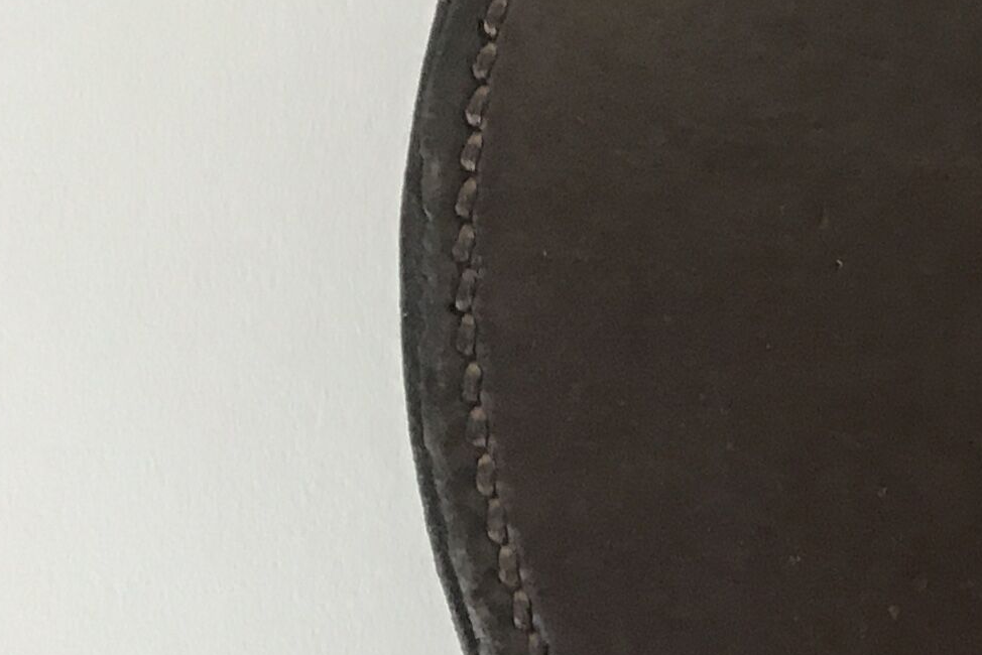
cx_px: 1524
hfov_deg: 16.9
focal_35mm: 108
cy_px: 160
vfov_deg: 12.7
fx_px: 2947
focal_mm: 3.3
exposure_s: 1/33
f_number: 2.4
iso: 80
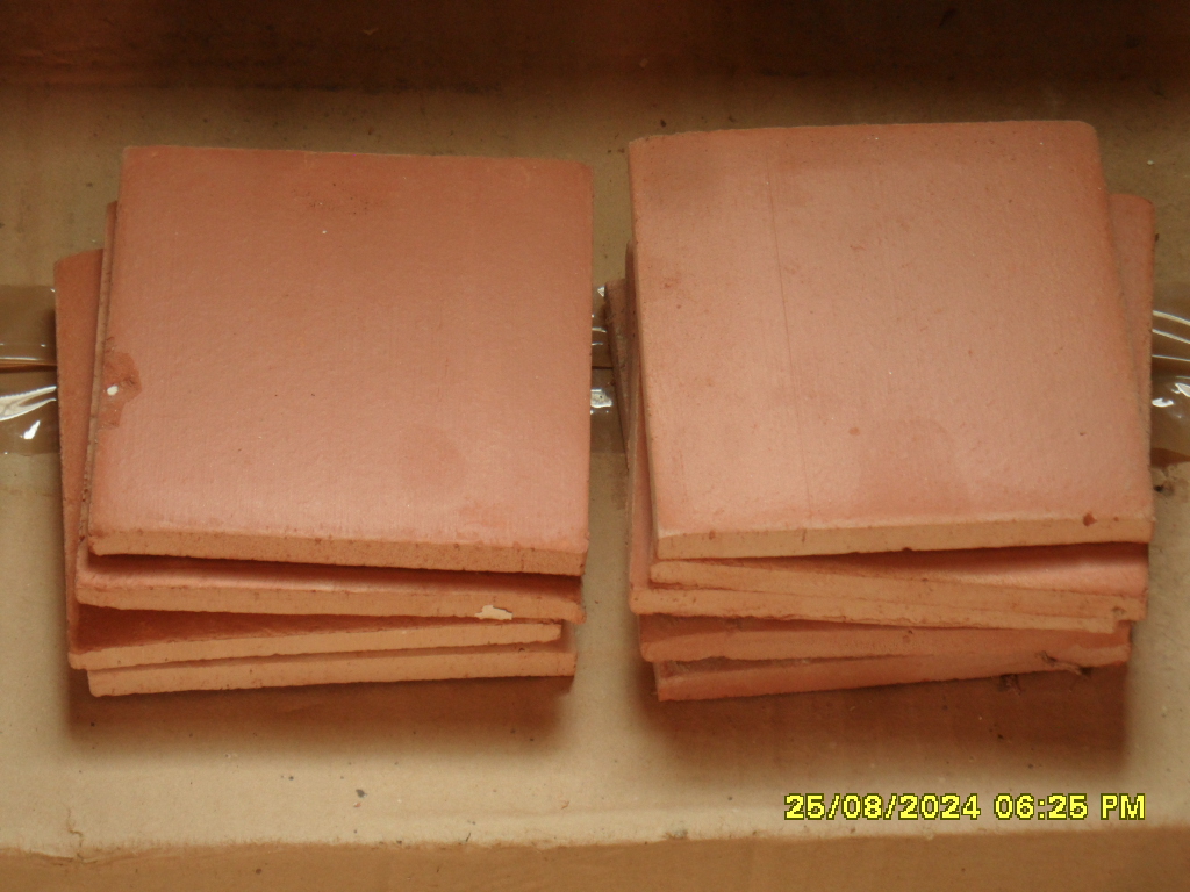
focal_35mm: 120
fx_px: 4125
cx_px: 595
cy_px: 446
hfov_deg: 16.4
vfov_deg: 12.3
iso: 200
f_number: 4.4
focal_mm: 20
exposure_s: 1/45
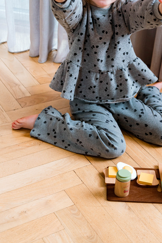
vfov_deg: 31.0
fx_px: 435
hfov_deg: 21.0
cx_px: 115
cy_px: 84
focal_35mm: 64
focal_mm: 41.9
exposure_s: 1/160
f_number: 4
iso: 1000
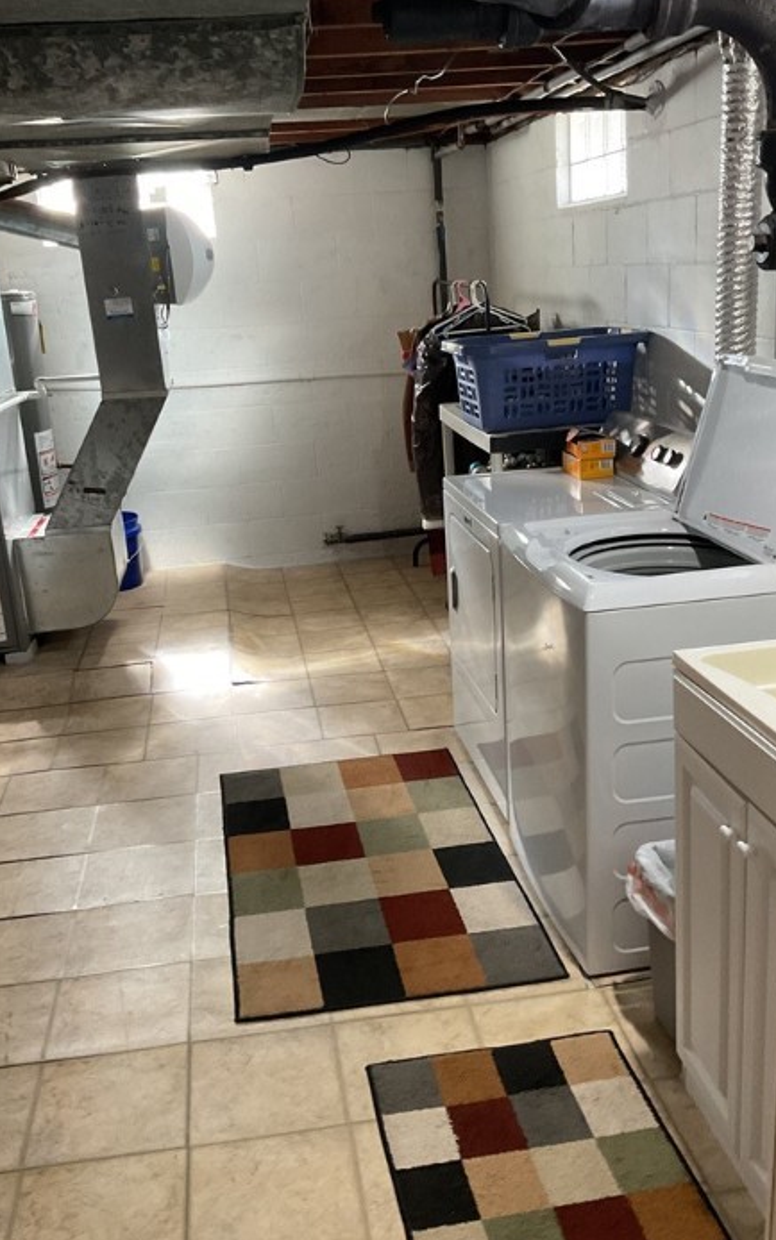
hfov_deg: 37.3
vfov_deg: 56.7
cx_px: 413
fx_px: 1150
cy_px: 611
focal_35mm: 34
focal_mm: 3
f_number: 1.8
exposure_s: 1/60
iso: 160
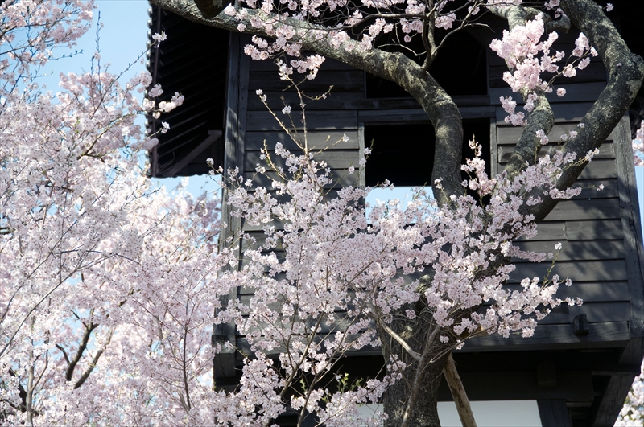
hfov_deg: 5.1
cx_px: 322
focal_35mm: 405
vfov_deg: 3.4
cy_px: 214
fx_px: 7235
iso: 200
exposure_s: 1/400
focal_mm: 270
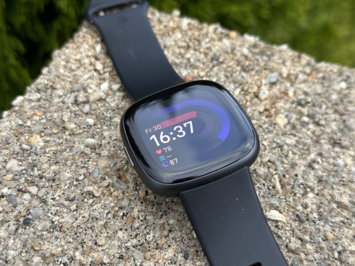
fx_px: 492
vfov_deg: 30.3
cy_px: 133
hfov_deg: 39.7
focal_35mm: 48
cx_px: 178
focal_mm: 6.86
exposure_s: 1/219
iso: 64
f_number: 1.78
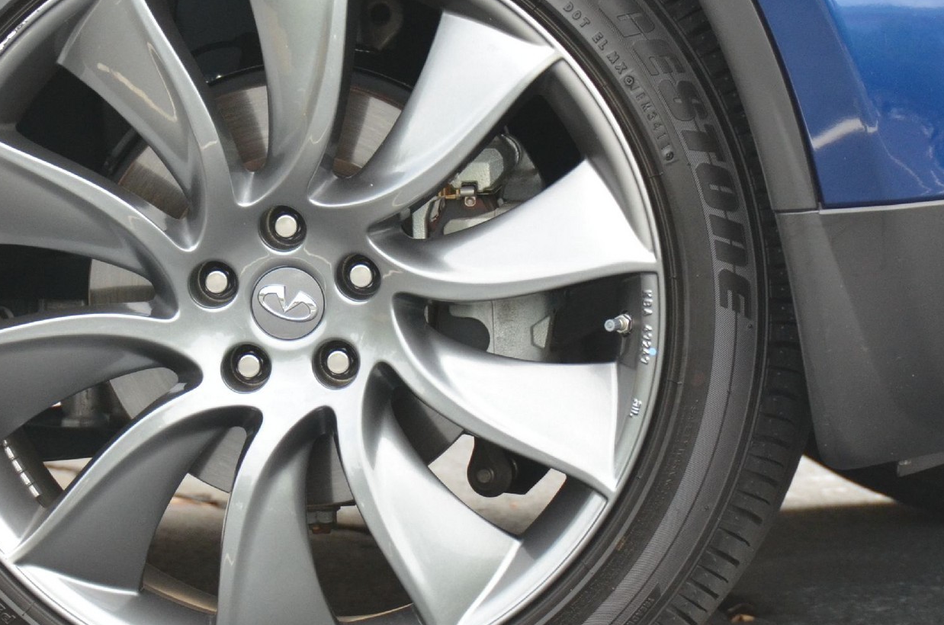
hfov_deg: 3.4
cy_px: 319
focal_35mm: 606
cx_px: 327
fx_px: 15858
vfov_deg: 2.3
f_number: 5.6
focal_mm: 200
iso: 1000
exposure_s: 1/500
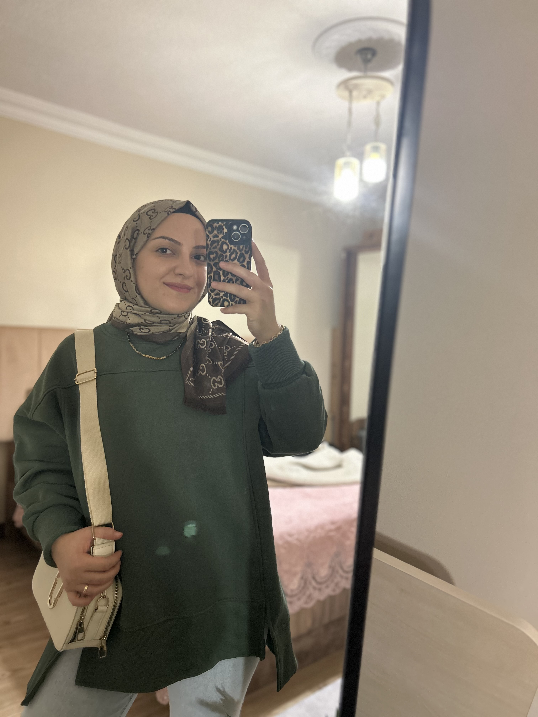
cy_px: 358
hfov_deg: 53.1
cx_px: 269
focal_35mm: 26
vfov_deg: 67.3
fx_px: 539
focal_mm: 5.7
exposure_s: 1/50
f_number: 1.5
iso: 500
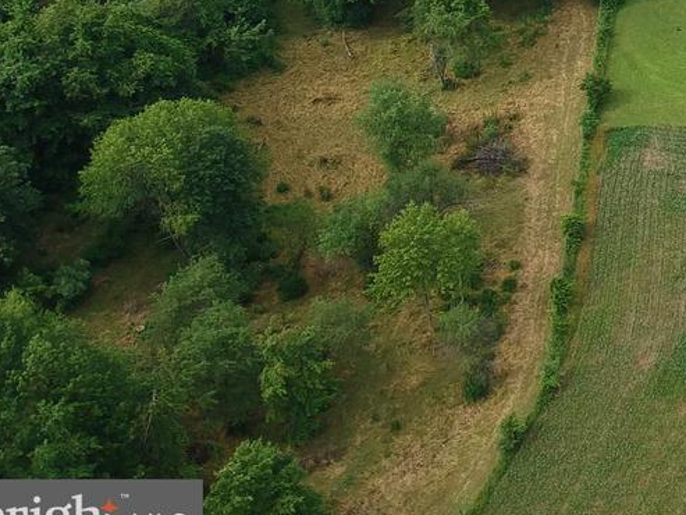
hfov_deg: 22.8
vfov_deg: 18.5
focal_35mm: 73
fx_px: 1447
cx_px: 960
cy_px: -192
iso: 100
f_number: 2.6
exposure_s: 1/500
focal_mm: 4.49
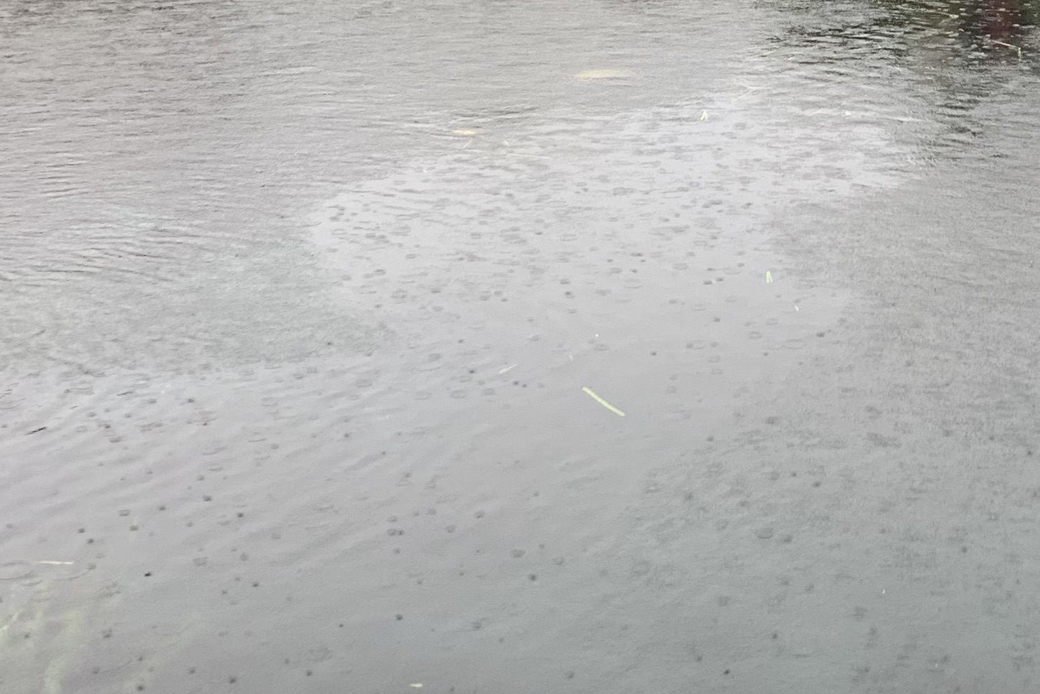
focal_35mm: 74
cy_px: -25
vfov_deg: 17.9
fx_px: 2138
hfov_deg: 25.6
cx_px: 1111
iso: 50
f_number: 1.8
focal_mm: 4.25
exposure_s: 1/121
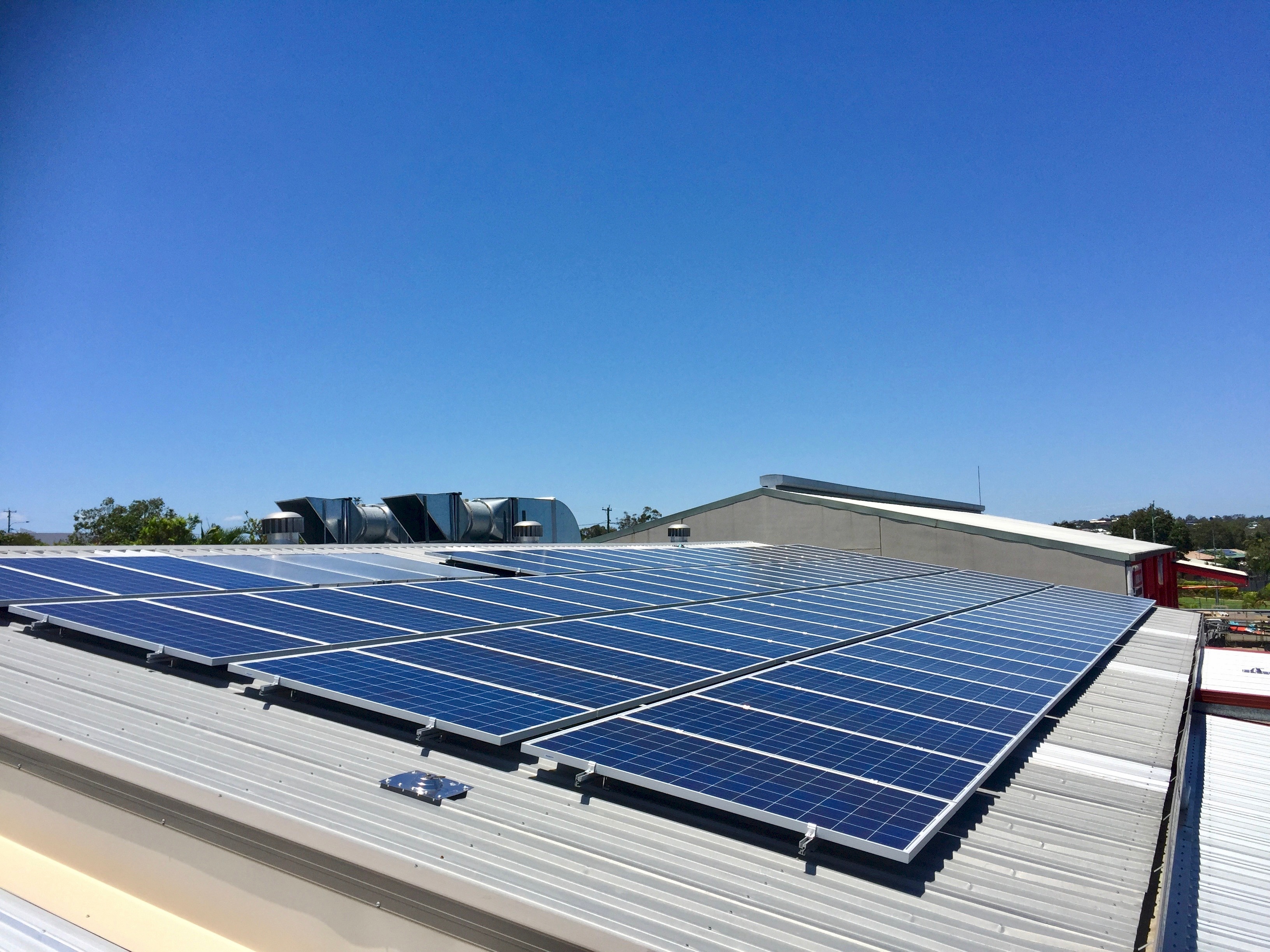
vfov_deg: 48.2
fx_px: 1064
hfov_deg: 61.7
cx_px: 635
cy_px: 476
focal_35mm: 29
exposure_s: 1/3300
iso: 32
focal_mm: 4.2
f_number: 2.2
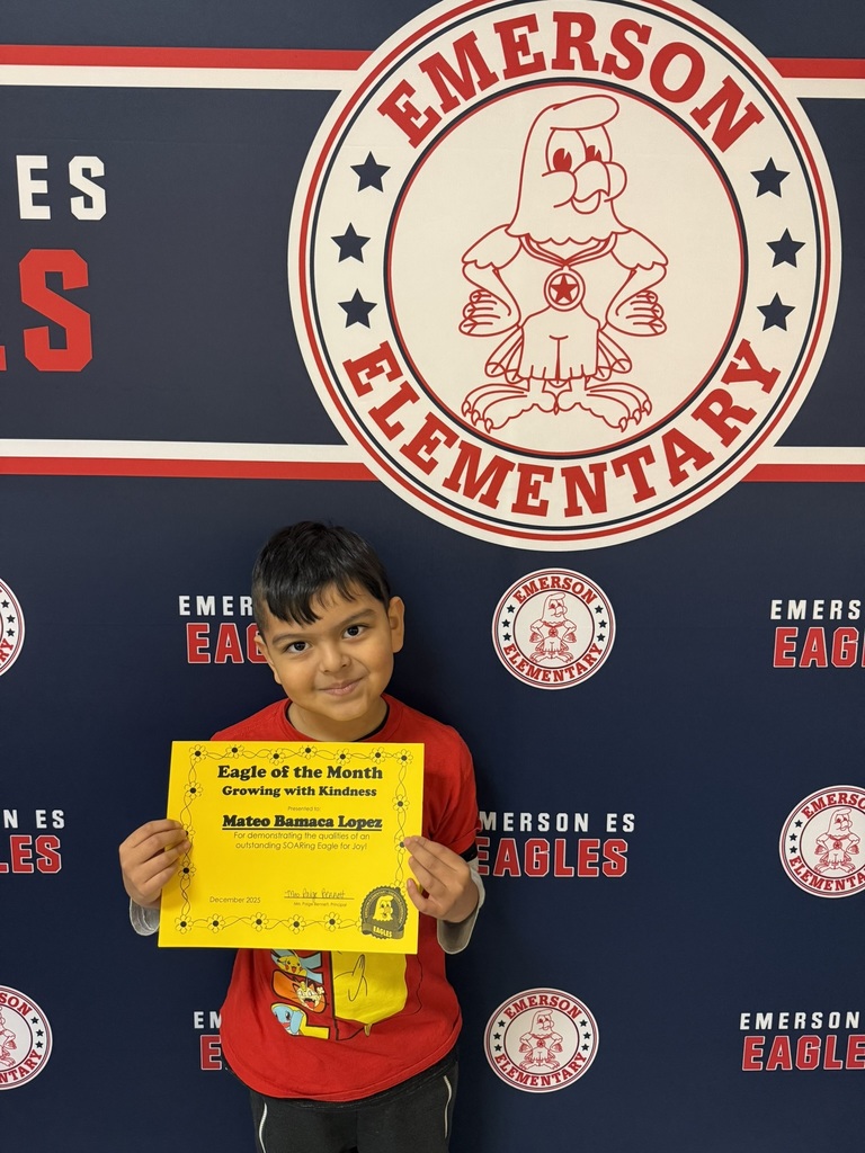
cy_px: 576
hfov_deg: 56.8
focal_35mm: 24
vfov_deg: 71.6
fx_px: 800
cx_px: 432
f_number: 1.78
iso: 320
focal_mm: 6.76
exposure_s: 1/60
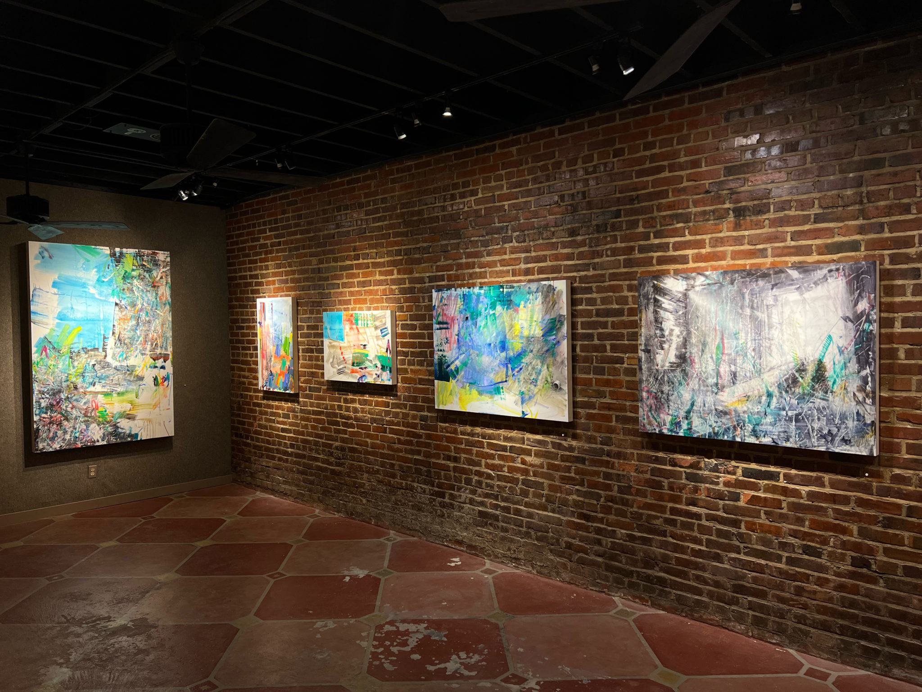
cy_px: 346
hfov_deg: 67.3
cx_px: 461
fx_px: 693
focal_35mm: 26
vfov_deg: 53.1
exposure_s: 1/120
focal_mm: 5.7
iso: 100
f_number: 1.5
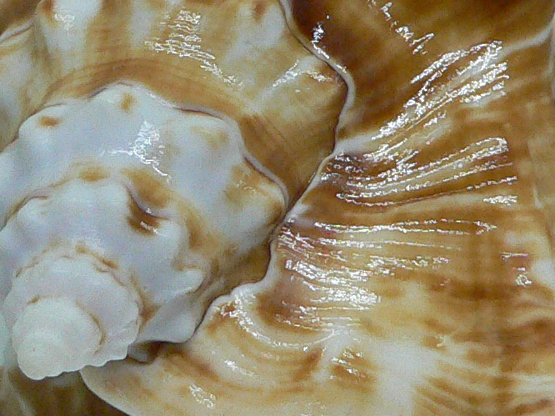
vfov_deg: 13.9
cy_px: 109
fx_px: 1699
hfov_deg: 18.5
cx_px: 235
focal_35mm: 106
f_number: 2.8
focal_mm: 4.6
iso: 200
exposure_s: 1/60
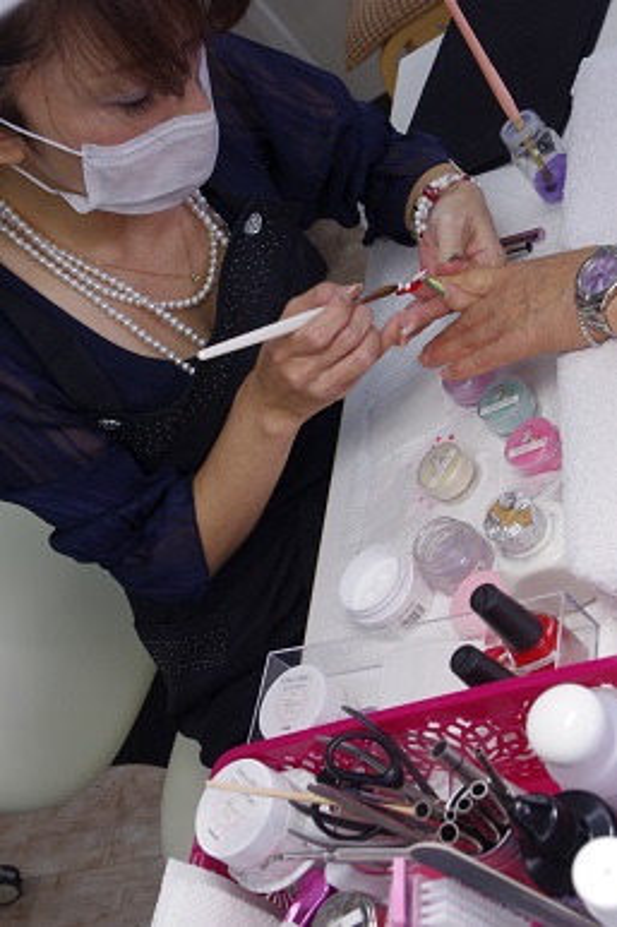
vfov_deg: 42.8
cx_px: 308
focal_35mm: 46
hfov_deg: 29.2
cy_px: 464
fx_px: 1184
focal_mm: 30.63
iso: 400
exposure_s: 1/20
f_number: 8
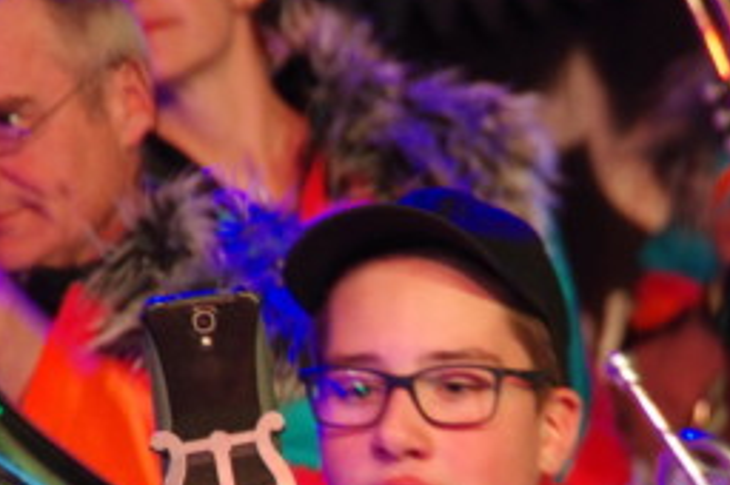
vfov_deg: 2.3
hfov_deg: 3.5
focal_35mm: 585
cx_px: 516
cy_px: 407
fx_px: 11847
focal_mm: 200
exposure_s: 1/15
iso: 3200
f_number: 6.3
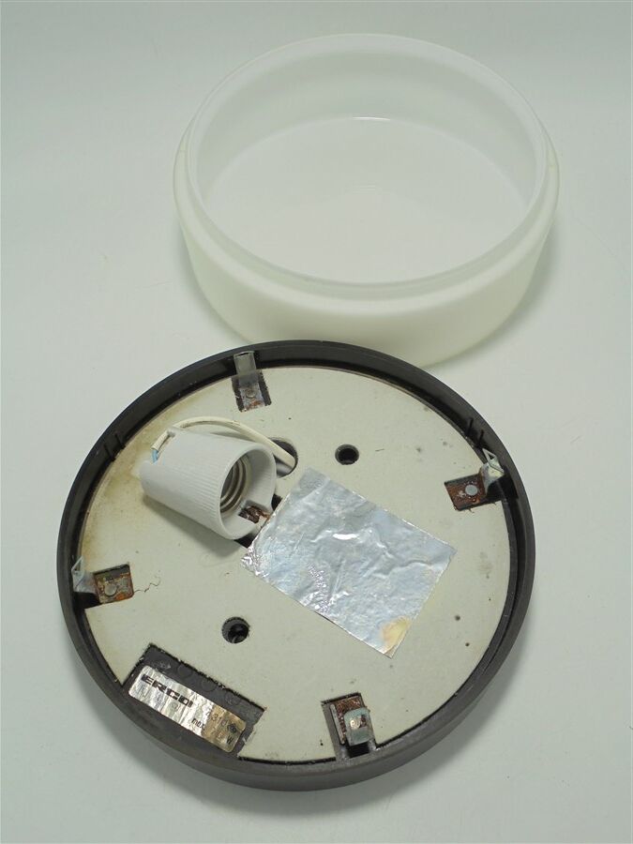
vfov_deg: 54.0
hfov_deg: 41.8
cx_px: 316
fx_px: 829
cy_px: 422
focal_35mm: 34
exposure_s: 1/100
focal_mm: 6.1
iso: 100
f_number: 4
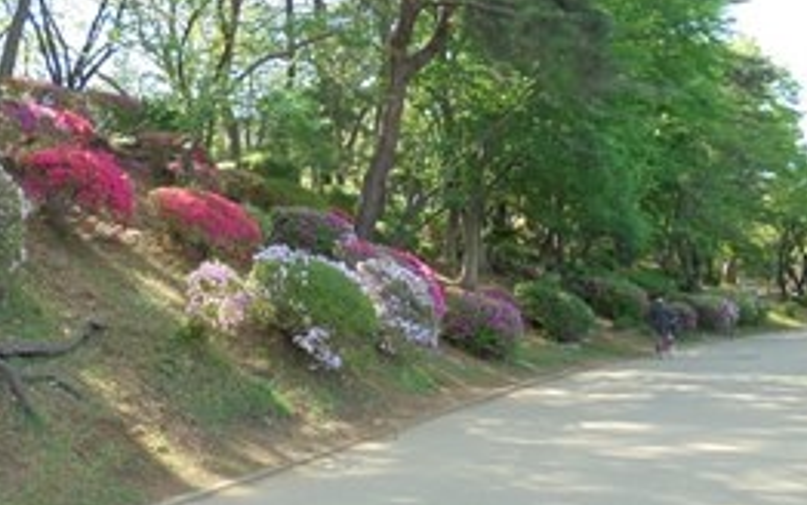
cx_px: 293
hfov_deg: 46.7
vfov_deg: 29.7
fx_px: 924
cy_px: 89
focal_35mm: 42
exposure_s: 1/125
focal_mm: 4.6
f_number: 3.5
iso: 100
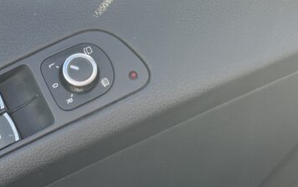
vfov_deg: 20.6
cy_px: 90
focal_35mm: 63
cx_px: -17
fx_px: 512
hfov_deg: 29.7
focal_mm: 5.1
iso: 50
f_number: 1.6
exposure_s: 1/343
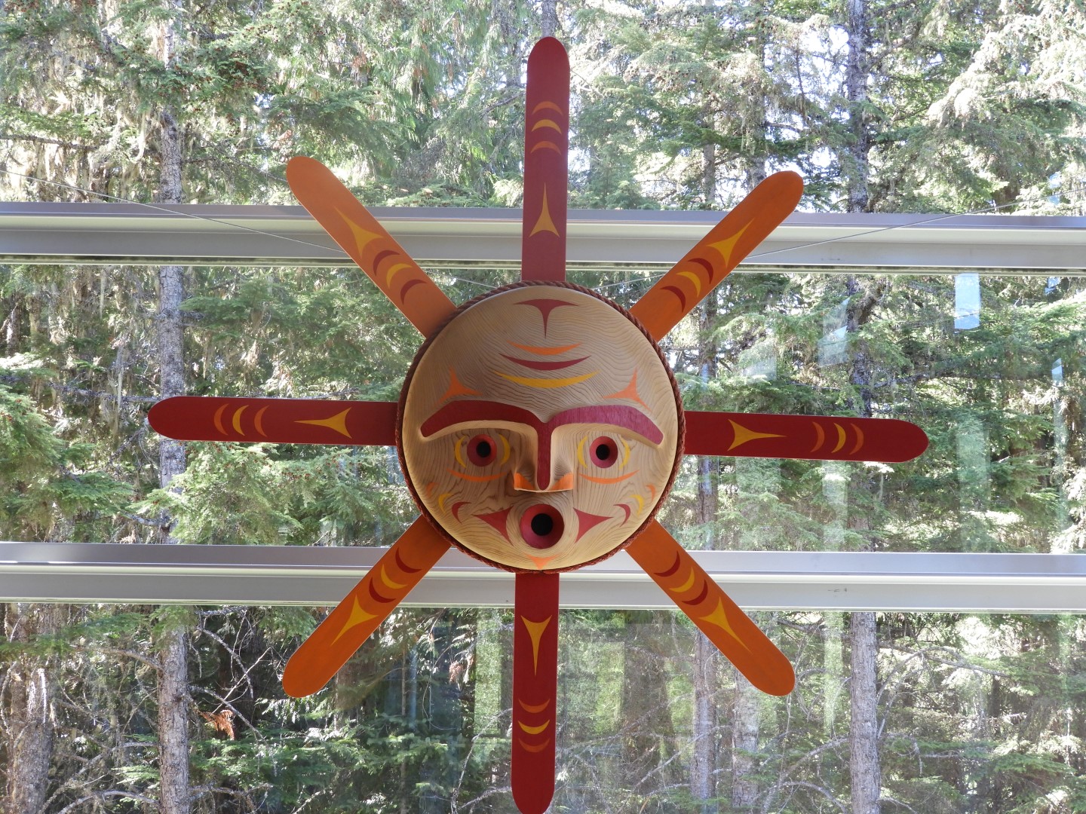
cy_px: 407
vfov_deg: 21.0
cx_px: 543
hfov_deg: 27.8
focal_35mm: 70
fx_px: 2196
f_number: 4.5
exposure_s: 1/30
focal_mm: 12.5
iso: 180
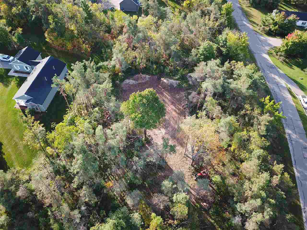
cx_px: 154
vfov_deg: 53.1
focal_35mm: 26
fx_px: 231
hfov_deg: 67.3
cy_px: 115
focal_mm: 4.73
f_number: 2.2
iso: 118
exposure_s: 1/25
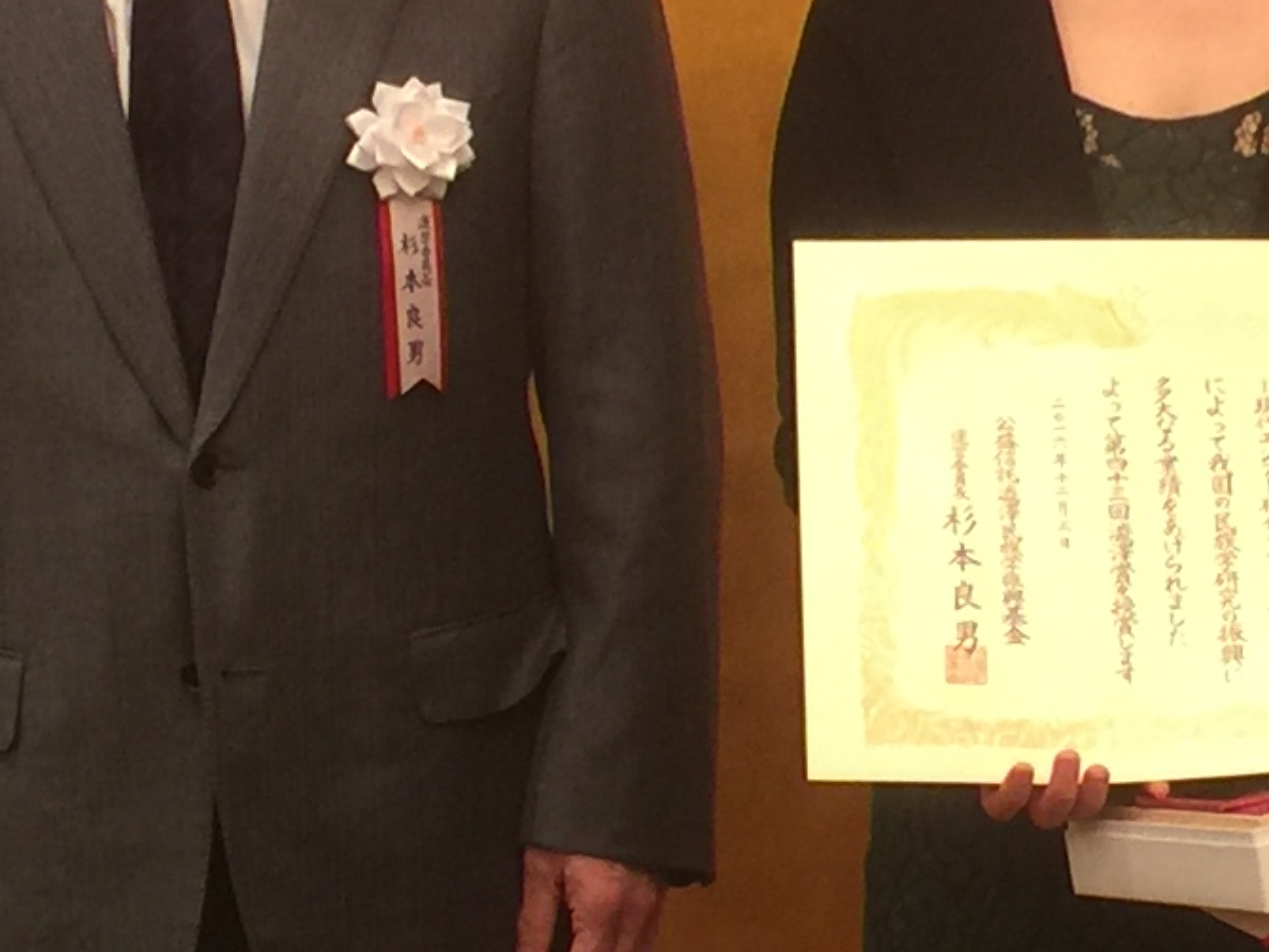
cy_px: 331
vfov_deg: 10.5
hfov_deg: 13.9
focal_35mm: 141
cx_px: 1031
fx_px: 5168
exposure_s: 1/15
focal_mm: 4.15
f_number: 2.2
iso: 50
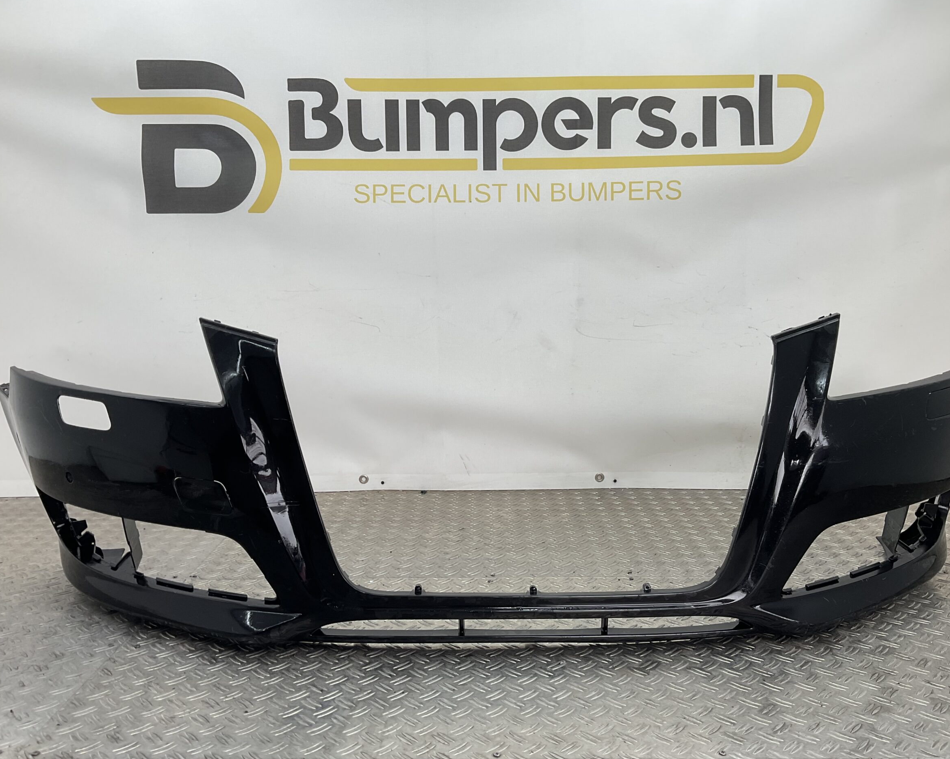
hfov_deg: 57.2
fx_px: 872
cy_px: 384
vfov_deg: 47.1
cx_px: 491
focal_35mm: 31
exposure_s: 1/136
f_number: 1.8
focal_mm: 3
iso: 16
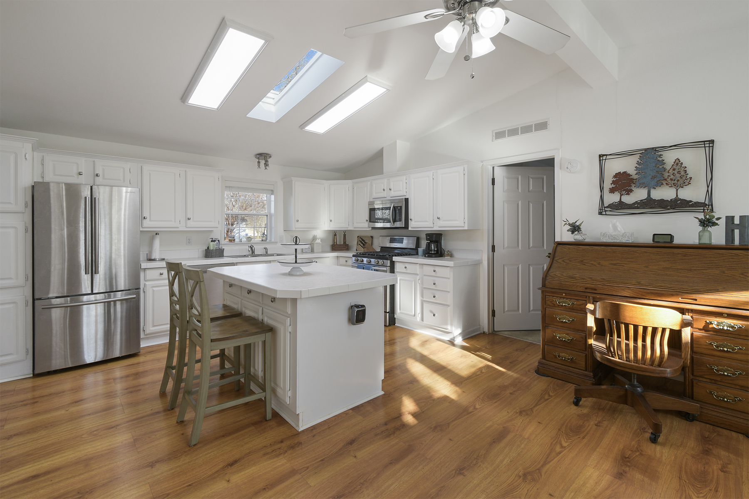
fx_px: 312
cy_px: 250
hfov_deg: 100.4
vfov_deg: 77.3
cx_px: 374
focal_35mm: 15
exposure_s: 1/13
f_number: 9
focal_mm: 10
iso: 125
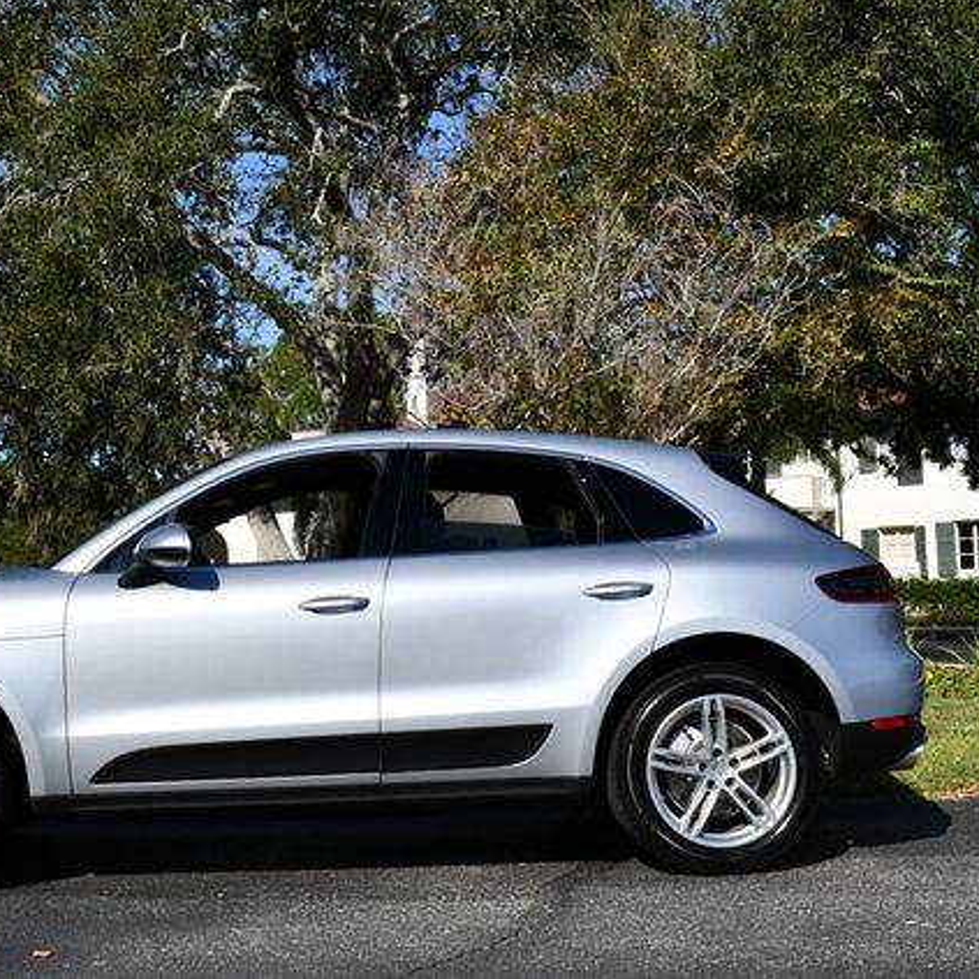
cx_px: 301
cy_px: 486
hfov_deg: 31.3
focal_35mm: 54
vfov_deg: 31.6
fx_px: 1728
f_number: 9
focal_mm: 21
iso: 100
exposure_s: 1/320
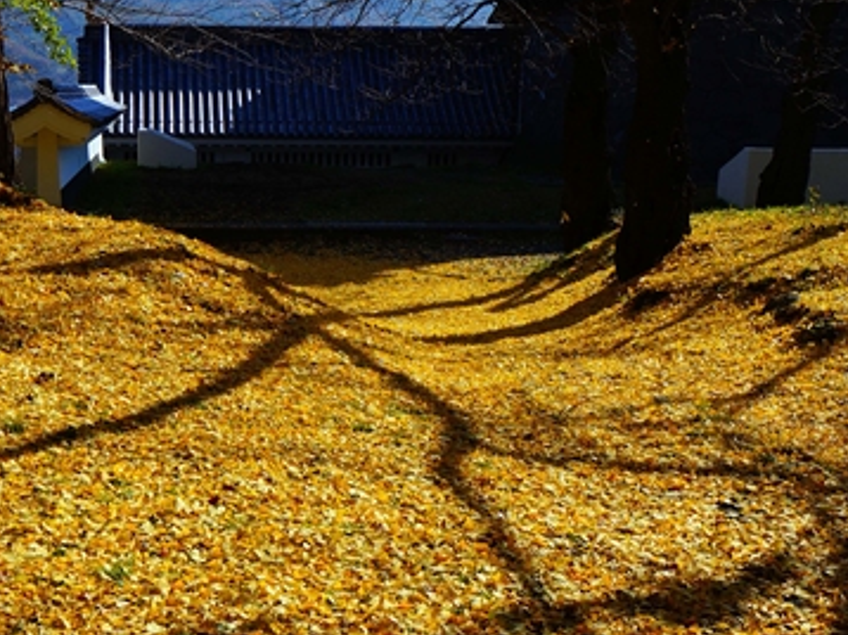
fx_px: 1420
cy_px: 528
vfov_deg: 24.7
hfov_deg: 32.7
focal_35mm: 58
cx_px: 232
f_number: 9
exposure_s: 1/320
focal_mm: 18
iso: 100
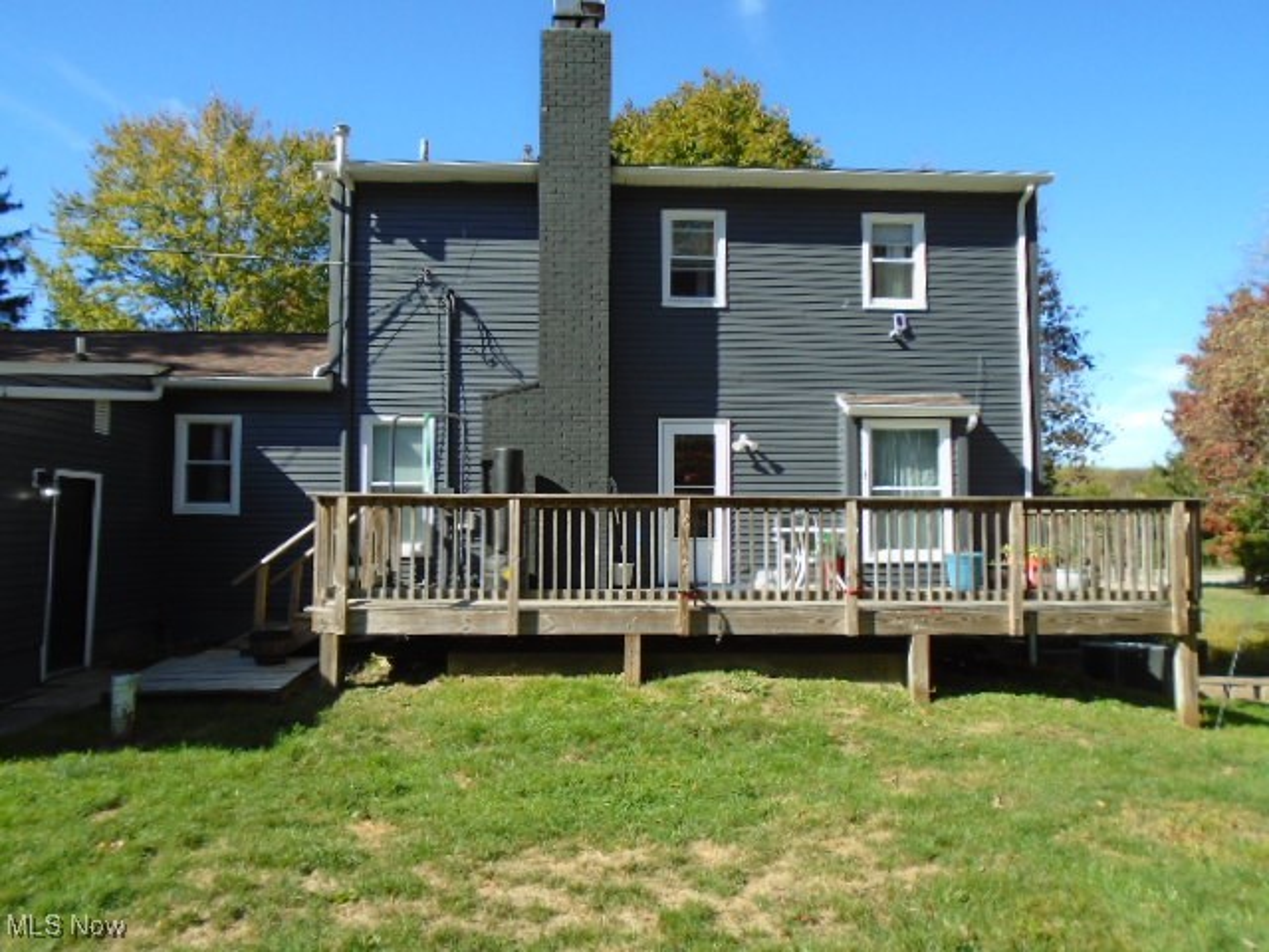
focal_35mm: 26
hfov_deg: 67.3
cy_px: 476
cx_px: 634
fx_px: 953
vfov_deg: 53.1
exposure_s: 1/500
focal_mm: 4.6
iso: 100
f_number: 3.2
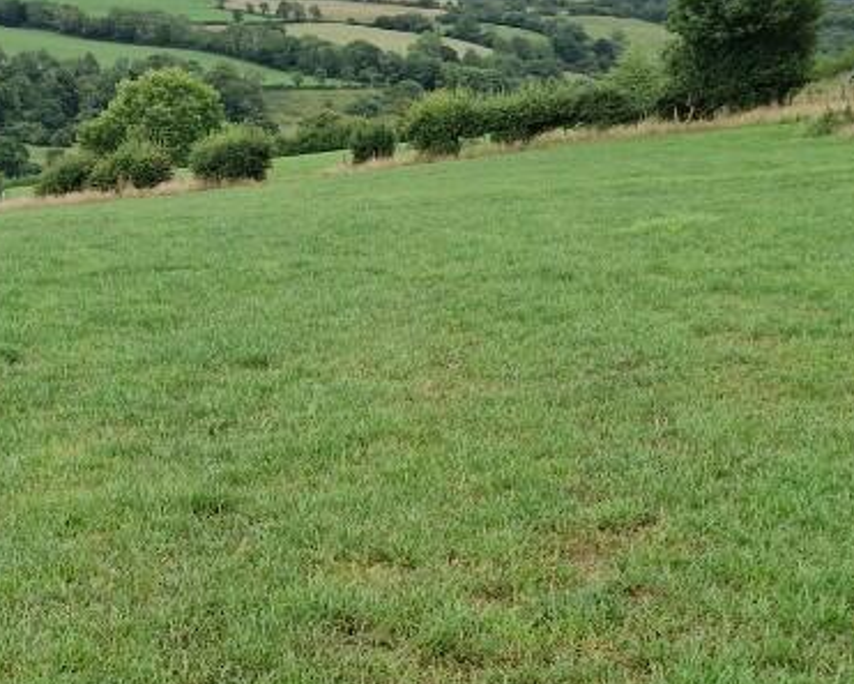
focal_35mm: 62
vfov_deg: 23.8
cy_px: 640
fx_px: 1567
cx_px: 336
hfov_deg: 30.4
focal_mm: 5.54
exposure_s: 1/5882
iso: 50
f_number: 1.8
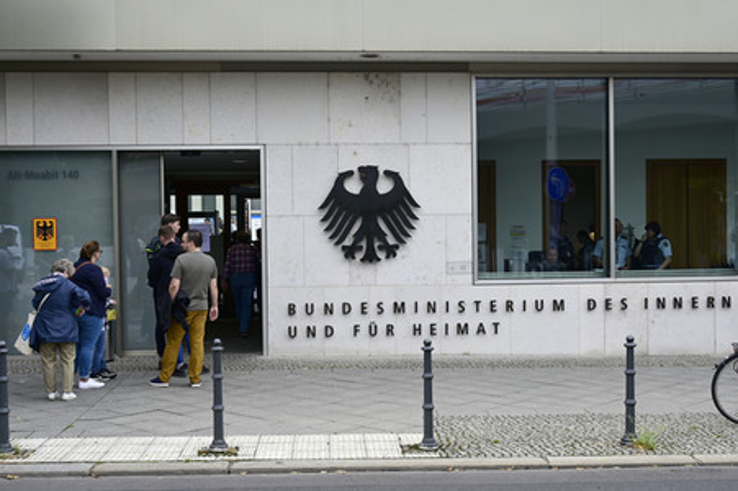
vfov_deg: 30.5
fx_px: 901
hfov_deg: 44.5
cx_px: 369
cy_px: 246
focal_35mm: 44
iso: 100
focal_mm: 44
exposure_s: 1/125
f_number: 5.3
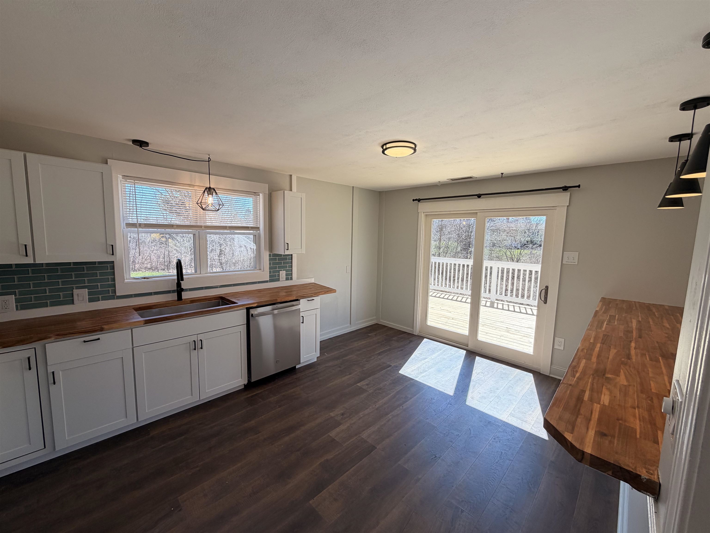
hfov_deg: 102.1
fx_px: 287
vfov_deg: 85.7
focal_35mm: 14
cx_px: 355
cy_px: 266
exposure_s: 1/243
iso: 40
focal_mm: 2.22
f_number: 2.2
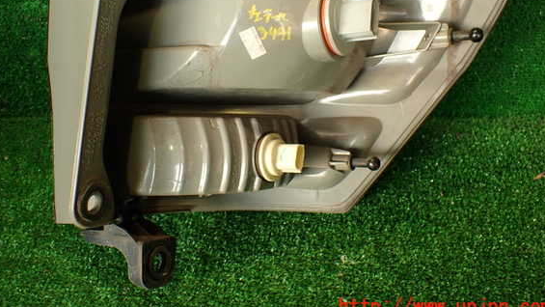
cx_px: 267
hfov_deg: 54.0
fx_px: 535
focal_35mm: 37
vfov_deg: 31.8
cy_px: 102
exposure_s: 1/60
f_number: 2.4
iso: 200
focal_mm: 5.79
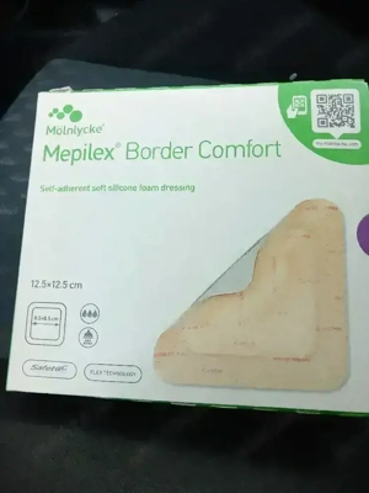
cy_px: 246
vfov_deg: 65.3
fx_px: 384
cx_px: 184
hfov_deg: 51.4
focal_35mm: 27
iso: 32
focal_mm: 4
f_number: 1.8
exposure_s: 1/101
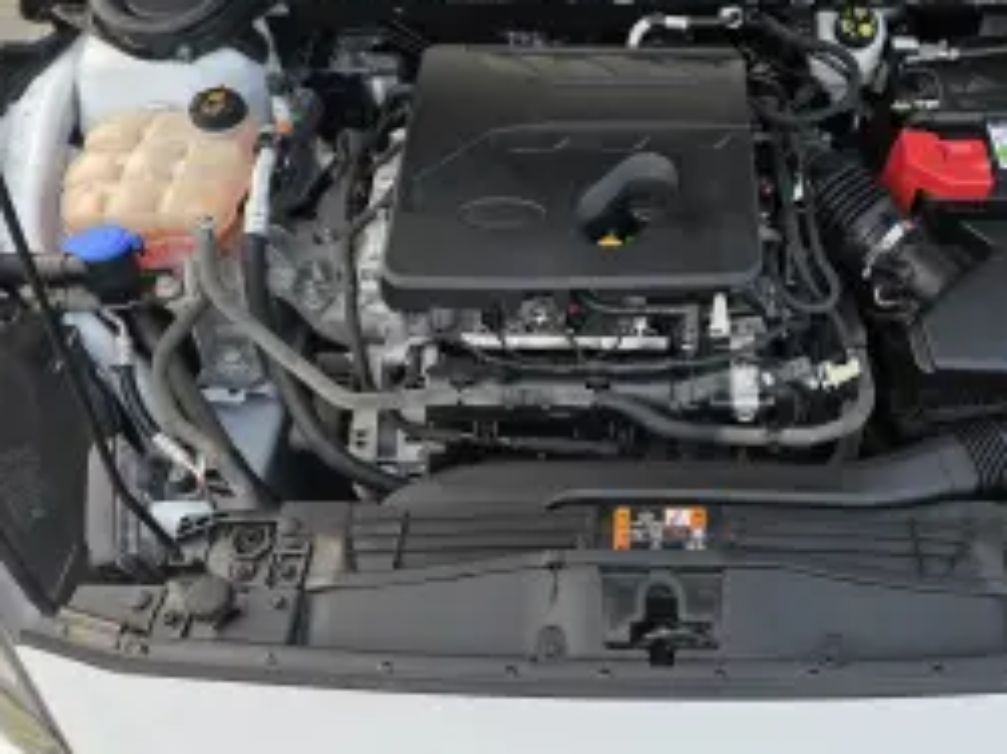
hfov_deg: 54.5
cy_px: 353
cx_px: 650
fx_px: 960
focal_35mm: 33
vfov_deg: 42.9
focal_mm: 6.25
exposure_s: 1/180
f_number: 1.7
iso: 40
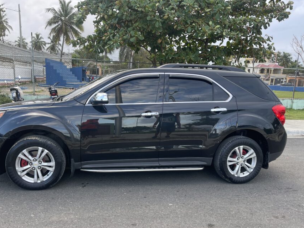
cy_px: 133
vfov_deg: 46.6
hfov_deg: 59.8
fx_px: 263
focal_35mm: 30
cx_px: 135
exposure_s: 1/121
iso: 40
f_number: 1.6
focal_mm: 5.1
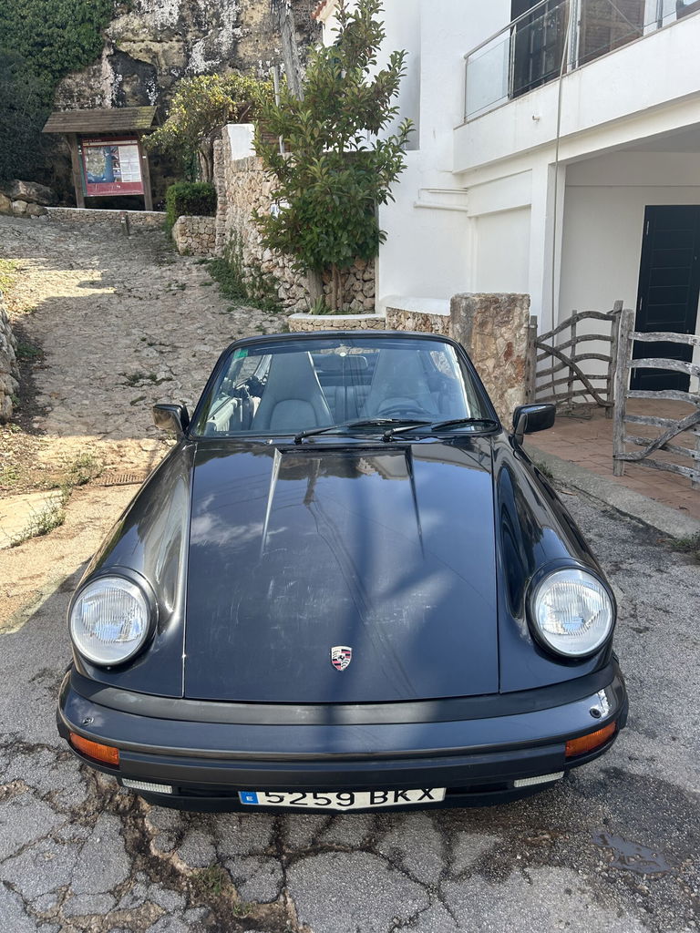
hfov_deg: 53.1
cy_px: 466
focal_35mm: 26
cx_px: 350
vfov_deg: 67.3
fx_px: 701
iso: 50
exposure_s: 1/1238
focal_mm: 5.7
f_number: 1.5
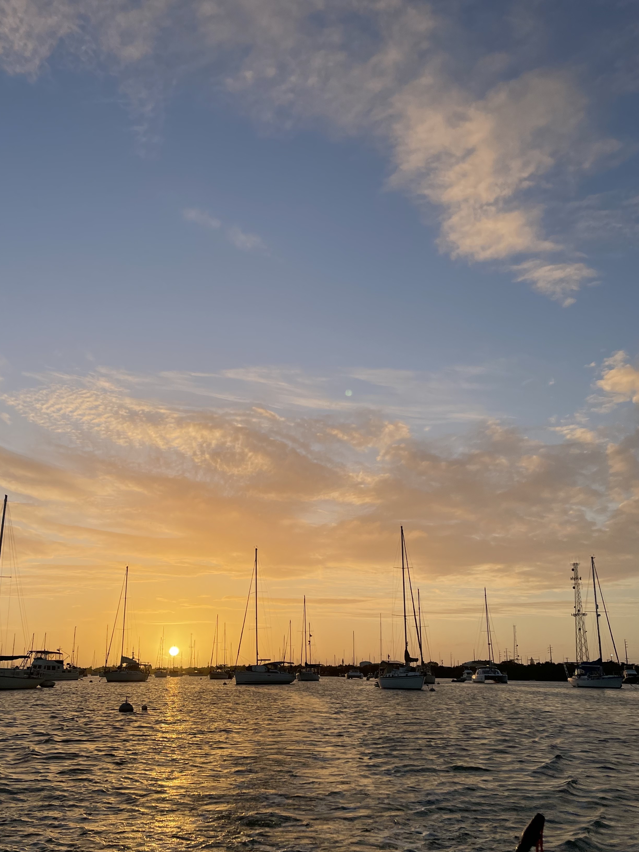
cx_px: 261
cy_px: 523
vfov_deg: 56.3
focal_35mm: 32
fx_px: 788
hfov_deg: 44.0
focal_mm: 4.2
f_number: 1.6
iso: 50
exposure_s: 1/5556
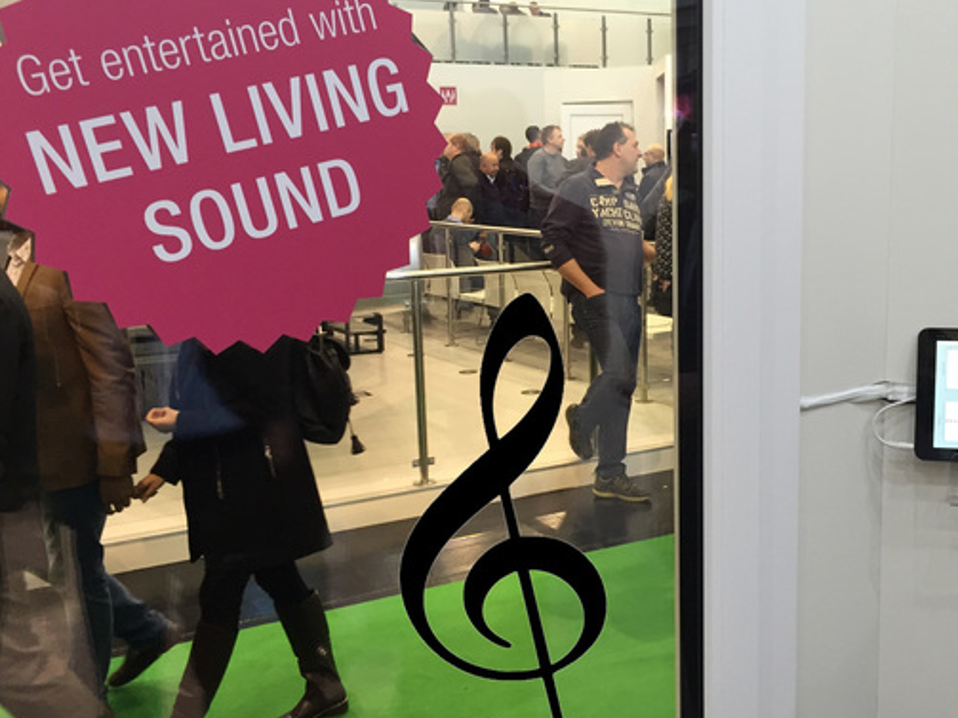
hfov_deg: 44.3
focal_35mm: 42
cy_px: 379
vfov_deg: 34.3
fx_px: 1162
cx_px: 619
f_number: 2.2
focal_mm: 4.15
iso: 50
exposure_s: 1/33
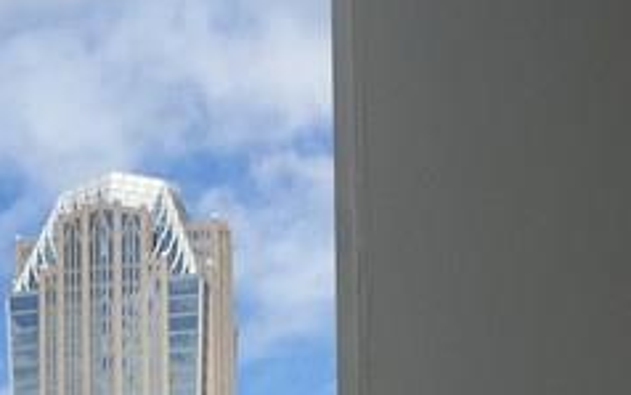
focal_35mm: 132
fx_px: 2271
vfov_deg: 9.3
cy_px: 782
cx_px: -111
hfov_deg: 15.3
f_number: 2.2
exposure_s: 1/1980
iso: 32
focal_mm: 4.15
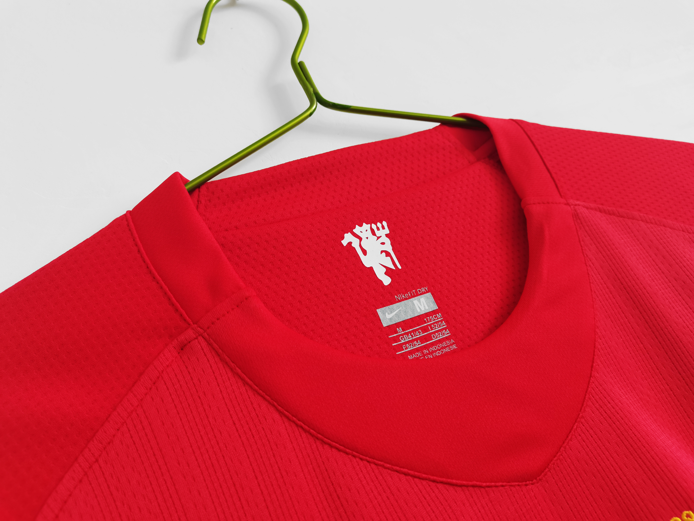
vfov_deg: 53.1
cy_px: 260
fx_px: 521
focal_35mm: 26
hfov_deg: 67.3
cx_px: 347
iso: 160
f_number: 1.8
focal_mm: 5.58
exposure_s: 1/100
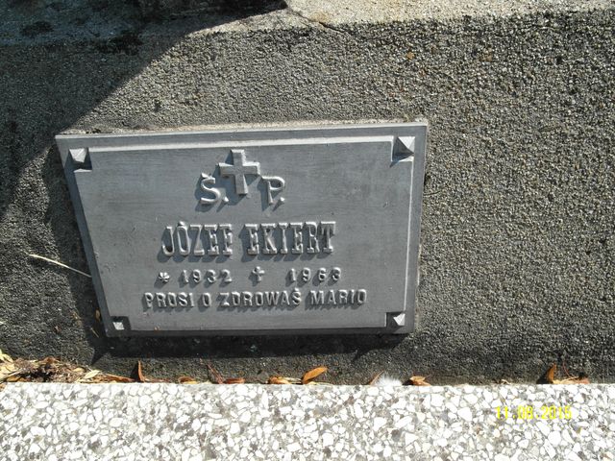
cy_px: 230
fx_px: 533
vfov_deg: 46.8
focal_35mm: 30
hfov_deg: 60.0
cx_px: 308
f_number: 4.1
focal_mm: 6.5
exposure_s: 1/350
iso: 80
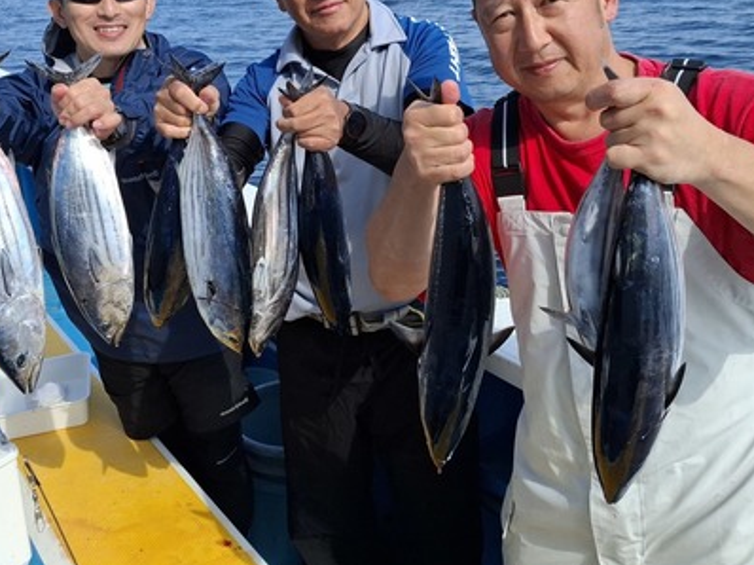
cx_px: 343
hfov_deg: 50.1
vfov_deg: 37.6
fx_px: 805
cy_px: 138
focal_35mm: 37
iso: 50
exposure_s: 1/1323
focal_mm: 5.54
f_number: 1.8
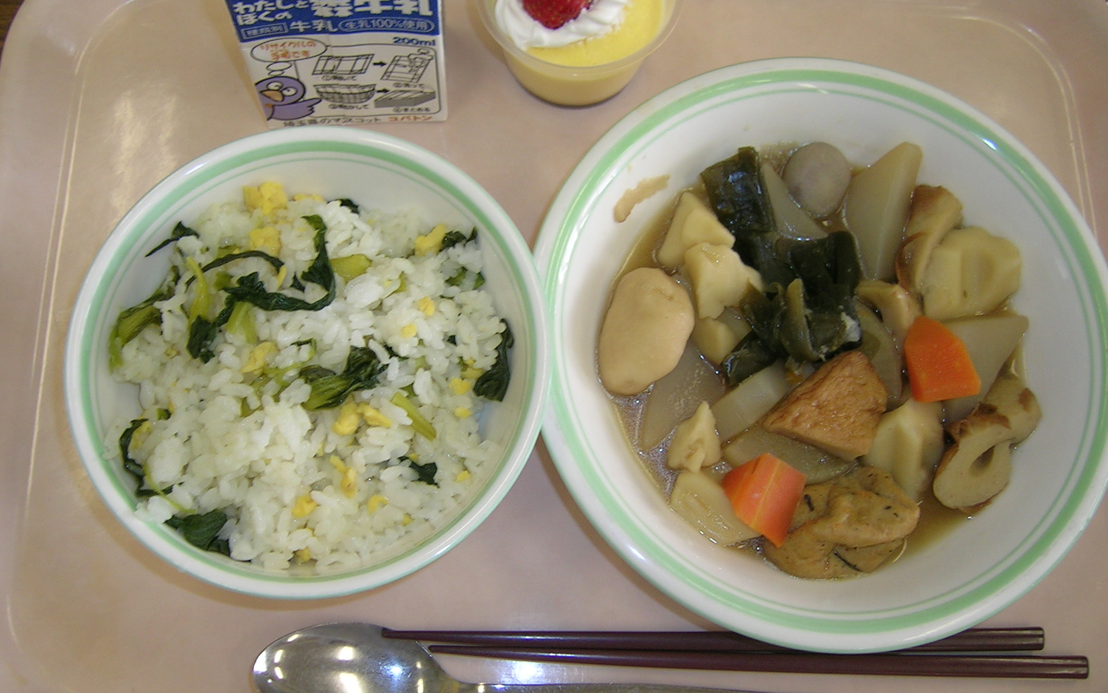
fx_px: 1178
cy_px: 369
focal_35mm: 39
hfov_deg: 50.4
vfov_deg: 32.8
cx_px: 546
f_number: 2.8
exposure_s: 1/30
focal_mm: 5.4
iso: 50
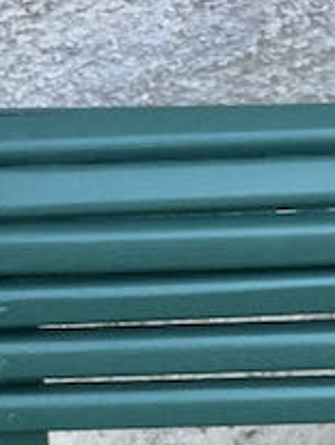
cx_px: 434
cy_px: 771
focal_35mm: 180
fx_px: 2318
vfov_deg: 10.4
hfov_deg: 8.2
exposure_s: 1/50
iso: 32
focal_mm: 4.15
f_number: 2.2
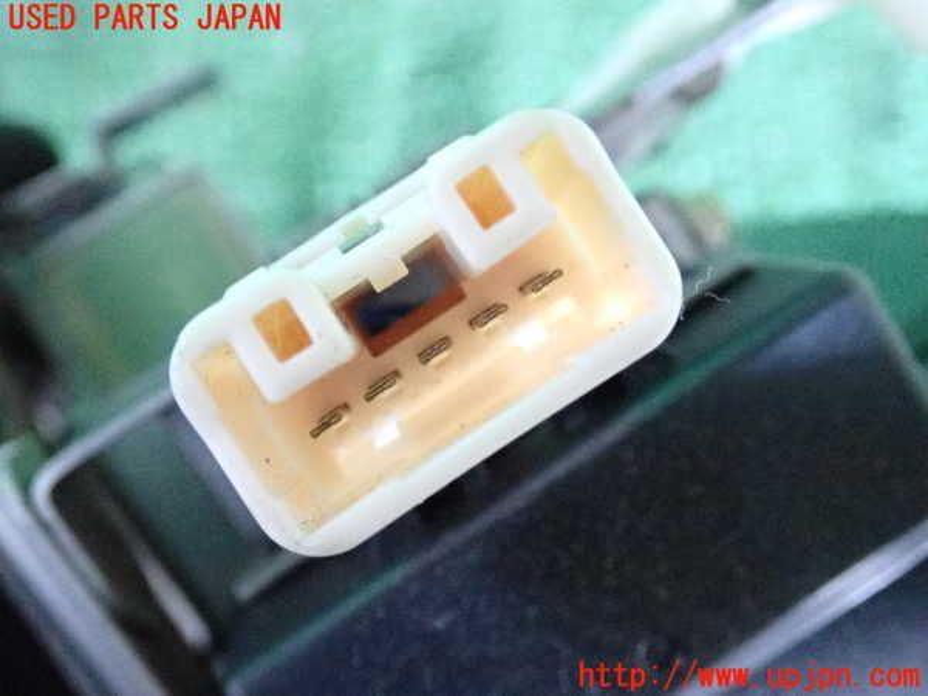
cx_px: 464
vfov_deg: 30.9
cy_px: 348
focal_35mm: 47
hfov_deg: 40.4
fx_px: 1260
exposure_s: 1/125
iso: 5000
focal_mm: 8.4
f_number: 3.1
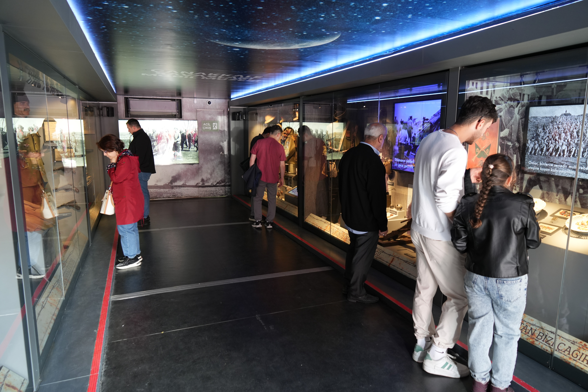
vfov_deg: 53.1
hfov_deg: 73.7
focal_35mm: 24
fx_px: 392
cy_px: 196
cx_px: 294
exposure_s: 1/30
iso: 1000
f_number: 4
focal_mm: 24
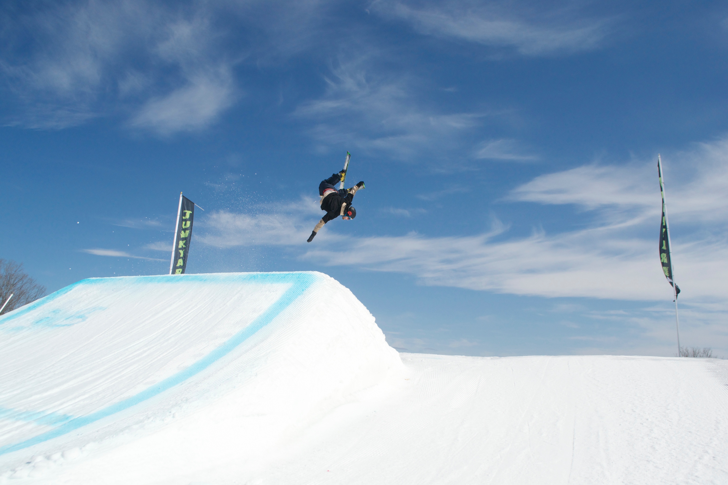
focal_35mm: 30
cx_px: 364
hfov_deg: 61.9
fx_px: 607
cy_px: 242
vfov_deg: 43.6
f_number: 7.1
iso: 400
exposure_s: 1/2500
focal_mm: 20
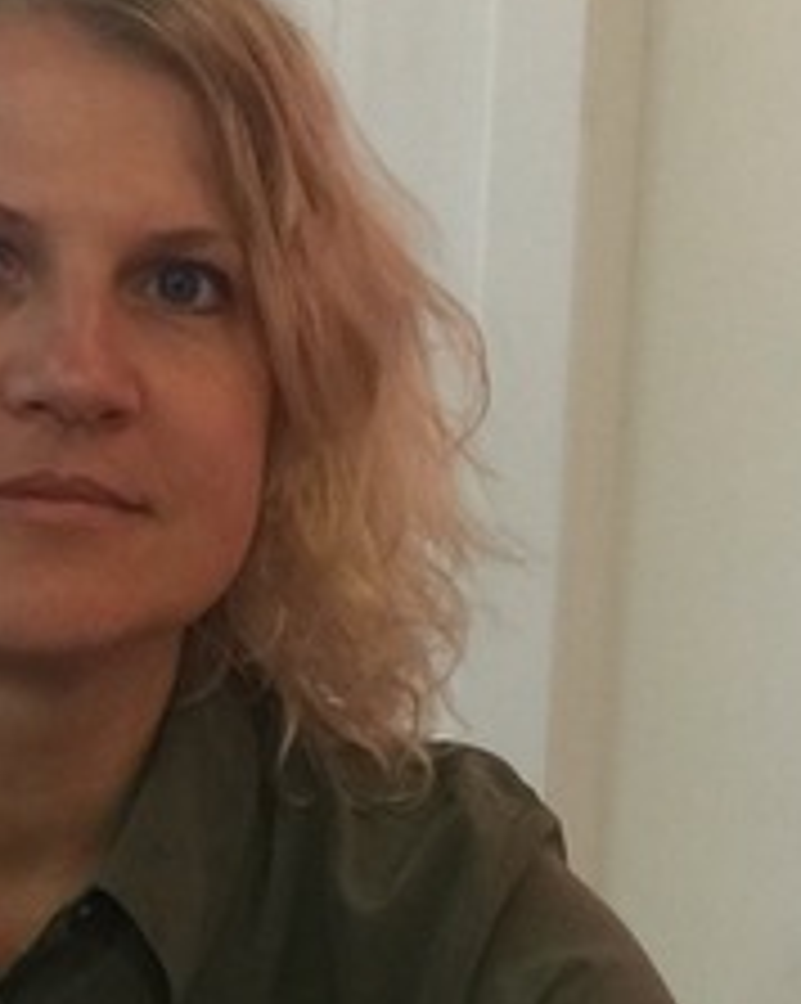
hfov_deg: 28.4
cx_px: 63
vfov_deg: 36.6
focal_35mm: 51
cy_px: 567
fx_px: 1513
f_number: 2.2
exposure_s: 1/33
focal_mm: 4.15
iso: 64
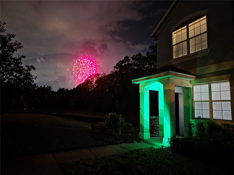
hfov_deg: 73.9
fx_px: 155
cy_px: 88
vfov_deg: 58.9
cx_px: 117
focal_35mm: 23
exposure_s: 1/15
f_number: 1.7
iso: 3200
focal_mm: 6.3
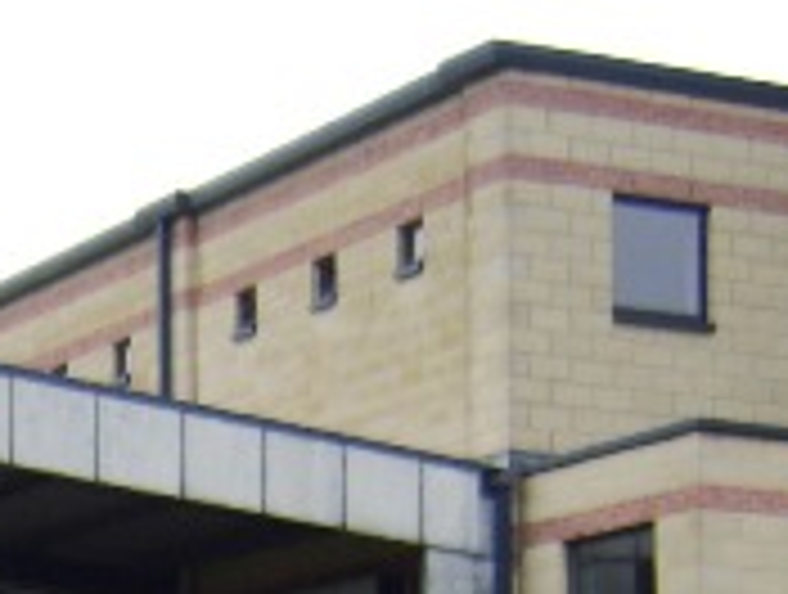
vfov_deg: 13.1
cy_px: 932
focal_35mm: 106
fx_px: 2418
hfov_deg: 17.6
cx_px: -176
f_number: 2.7
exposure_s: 1/46
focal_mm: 8.13
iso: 71
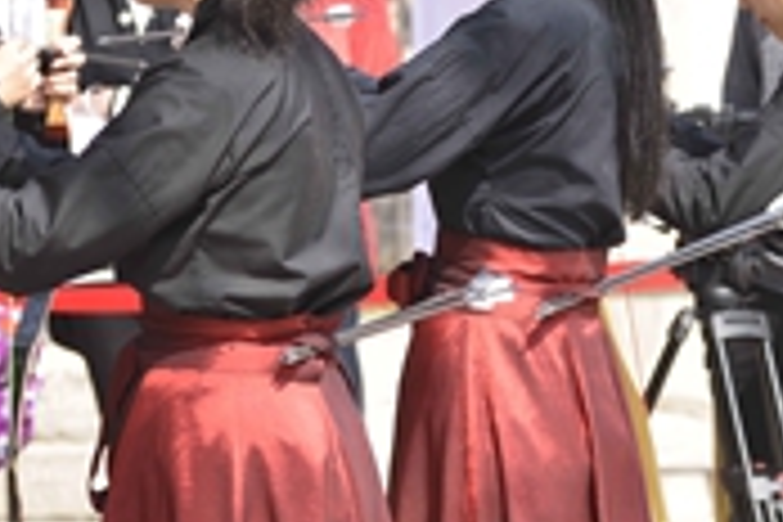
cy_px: 104
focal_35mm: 518
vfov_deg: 2.7
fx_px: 11266
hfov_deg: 4.0
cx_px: 144
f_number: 9
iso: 125
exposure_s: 1/80
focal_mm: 150
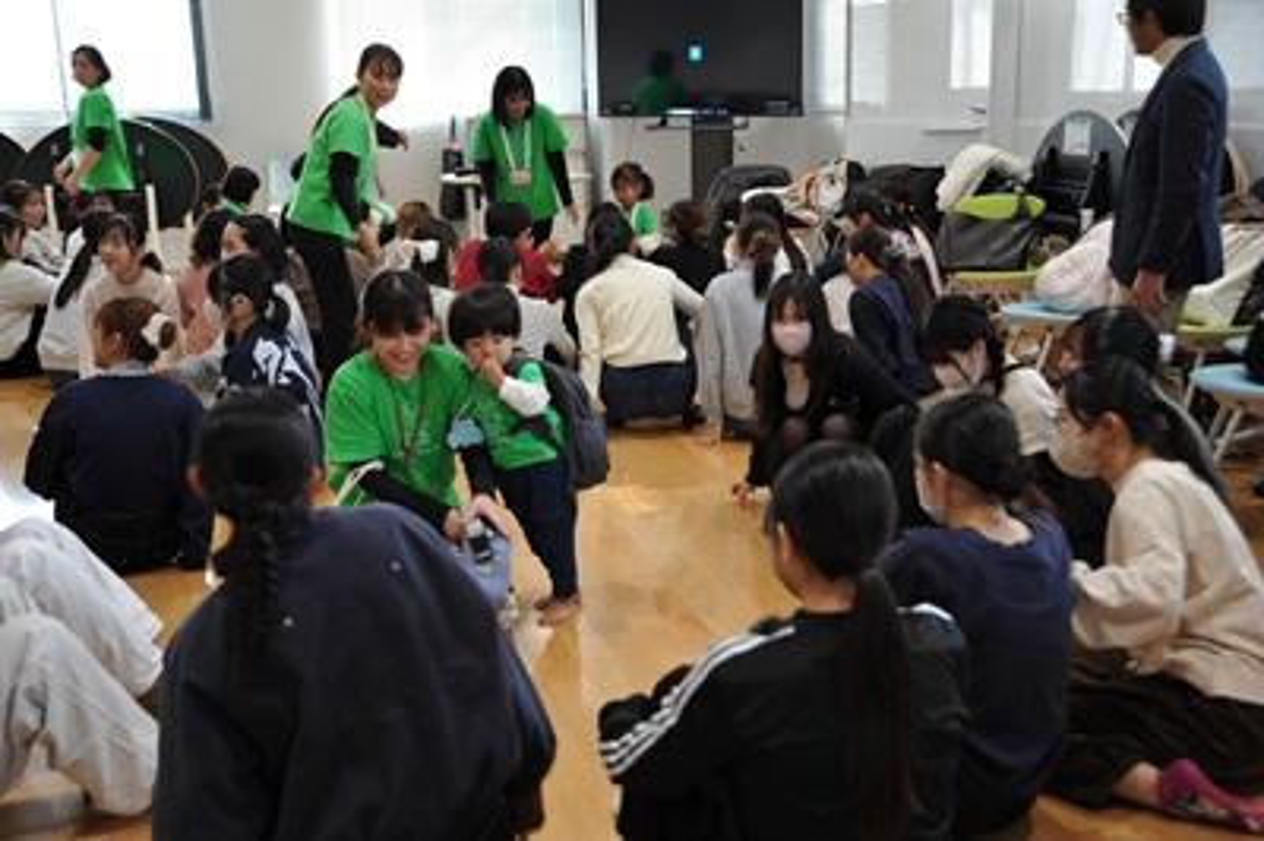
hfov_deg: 41.1
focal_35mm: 48
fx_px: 1684
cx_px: 632
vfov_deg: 28.0
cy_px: 420
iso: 500
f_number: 4
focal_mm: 48
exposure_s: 1/60
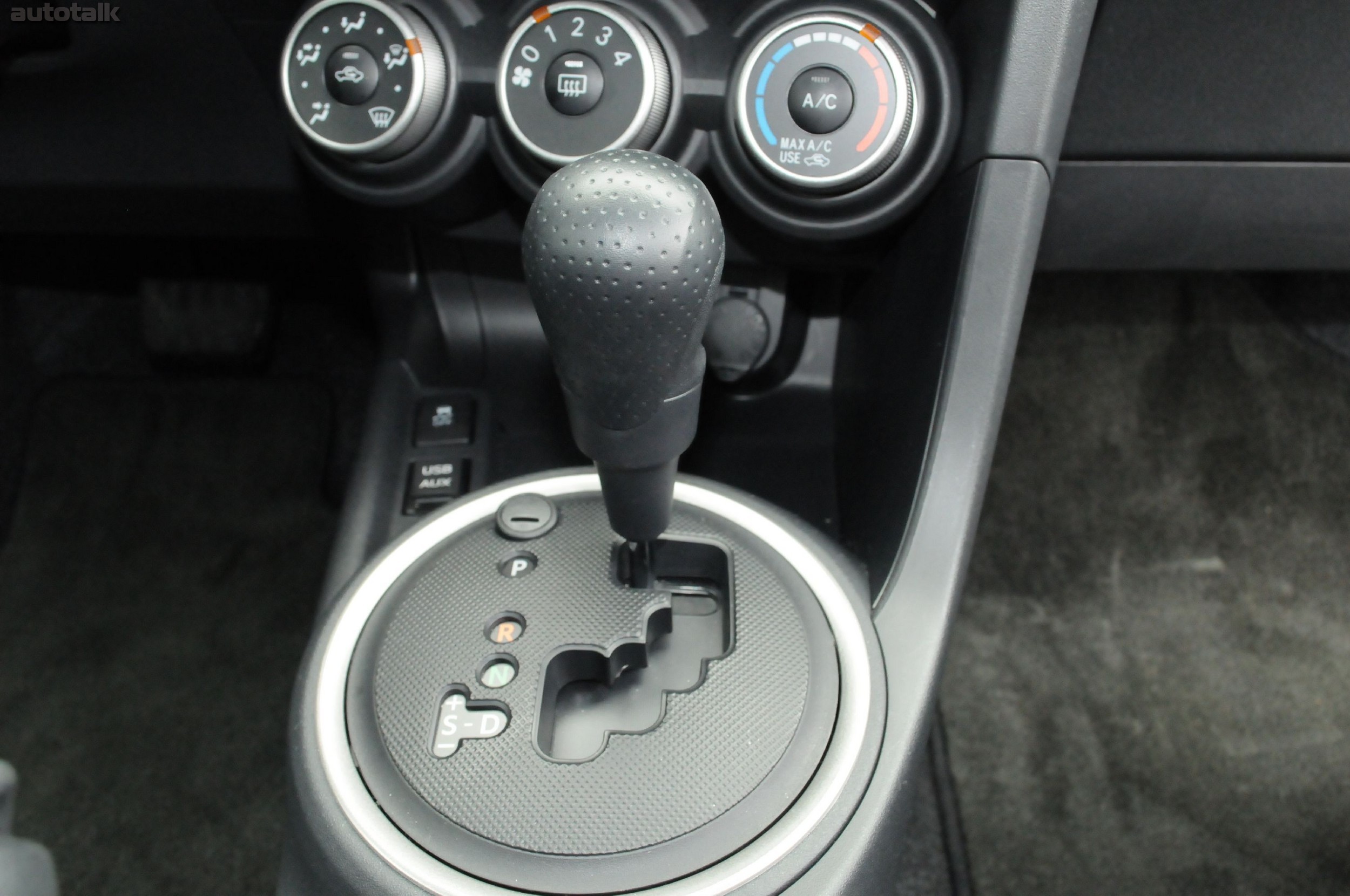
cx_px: 675
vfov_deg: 39.9
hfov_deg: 57.3
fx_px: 1236
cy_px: 448
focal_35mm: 33
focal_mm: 22
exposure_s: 1/60
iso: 2500
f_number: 8
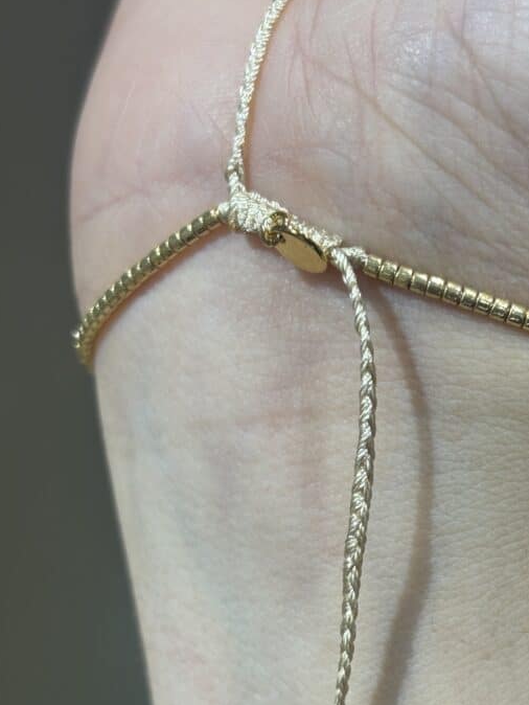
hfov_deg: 18.6
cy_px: 499
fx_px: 1609
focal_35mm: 79
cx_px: 377
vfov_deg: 24.5
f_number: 1.6
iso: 50
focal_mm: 5.96
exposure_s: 1/100
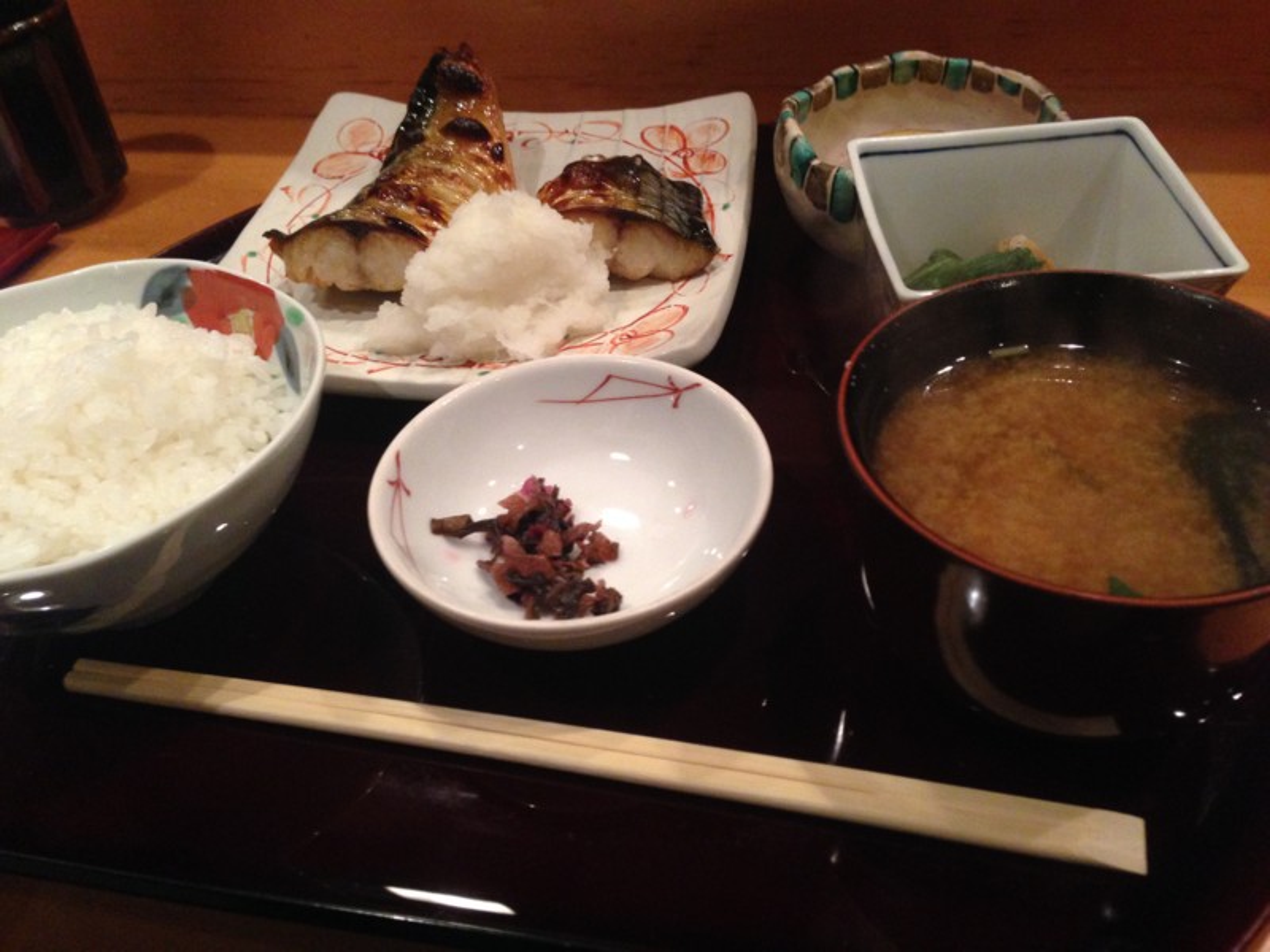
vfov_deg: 42.9
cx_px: 635
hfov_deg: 55.4
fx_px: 1211
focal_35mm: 33
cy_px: 476
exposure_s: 1/20
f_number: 2.4
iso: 320
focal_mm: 4.12
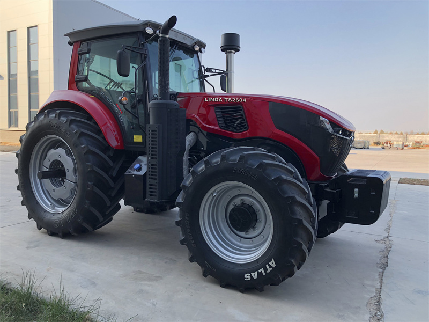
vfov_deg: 49.7
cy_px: 161
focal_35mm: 28
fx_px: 347
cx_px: 214
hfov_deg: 63.4
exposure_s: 1/607
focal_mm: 3.99
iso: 20
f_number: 1.8
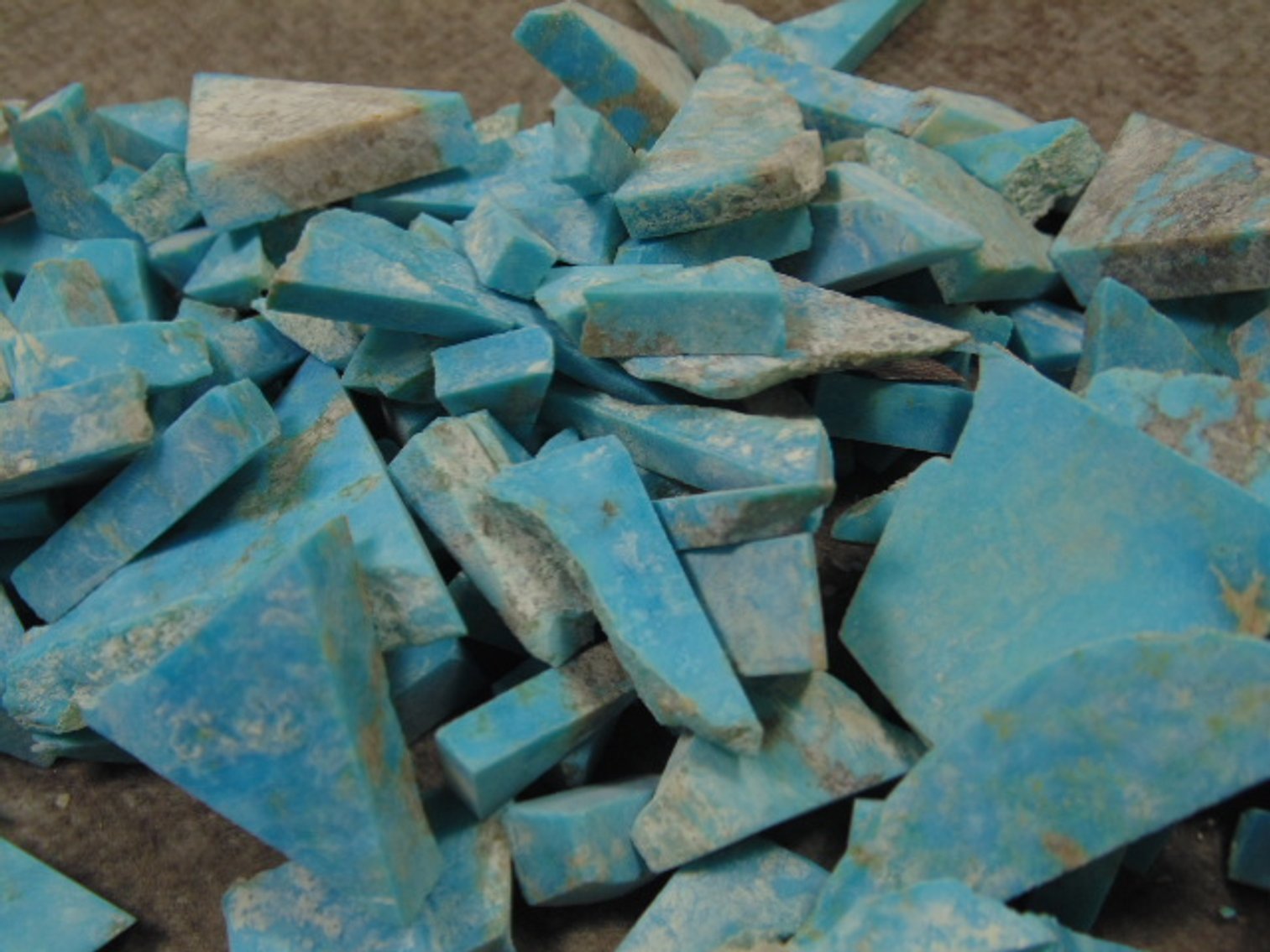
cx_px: 635
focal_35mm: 41
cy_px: 476
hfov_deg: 45.8
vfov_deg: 35.1
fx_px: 1504
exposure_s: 1/125
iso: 80
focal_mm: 7.4
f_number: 3.6
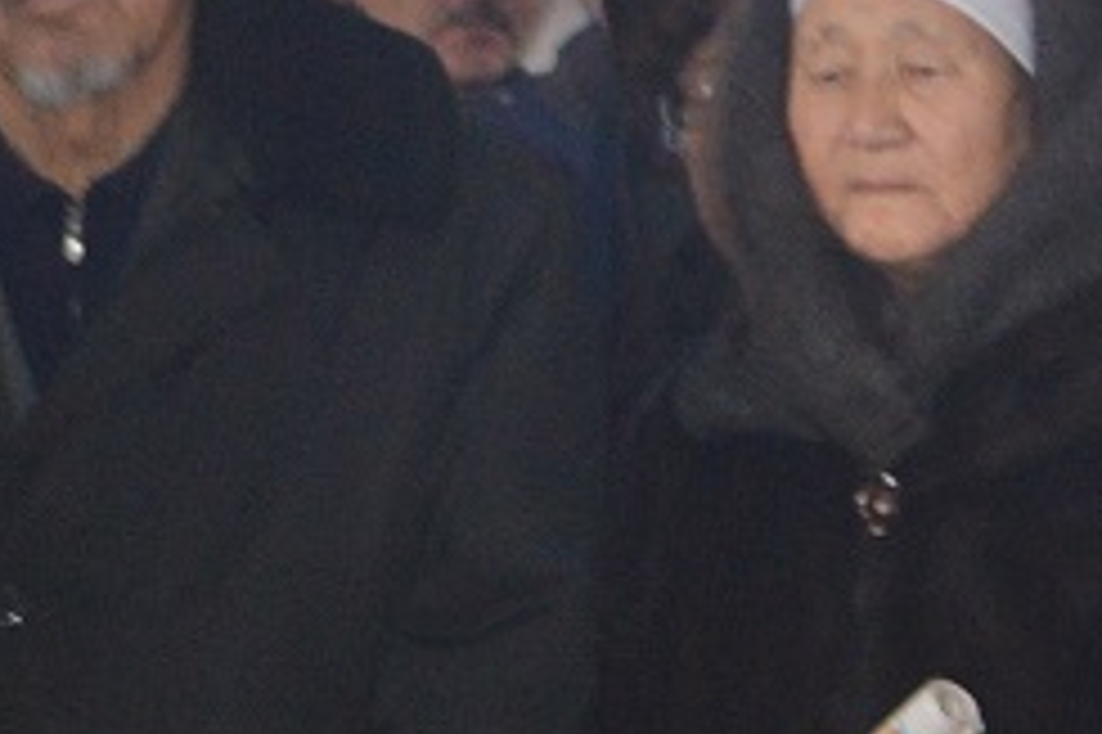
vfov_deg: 6.2
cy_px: 720
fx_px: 6760
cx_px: 2861
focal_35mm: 221
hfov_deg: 8.4
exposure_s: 1/60
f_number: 4
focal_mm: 24
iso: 720
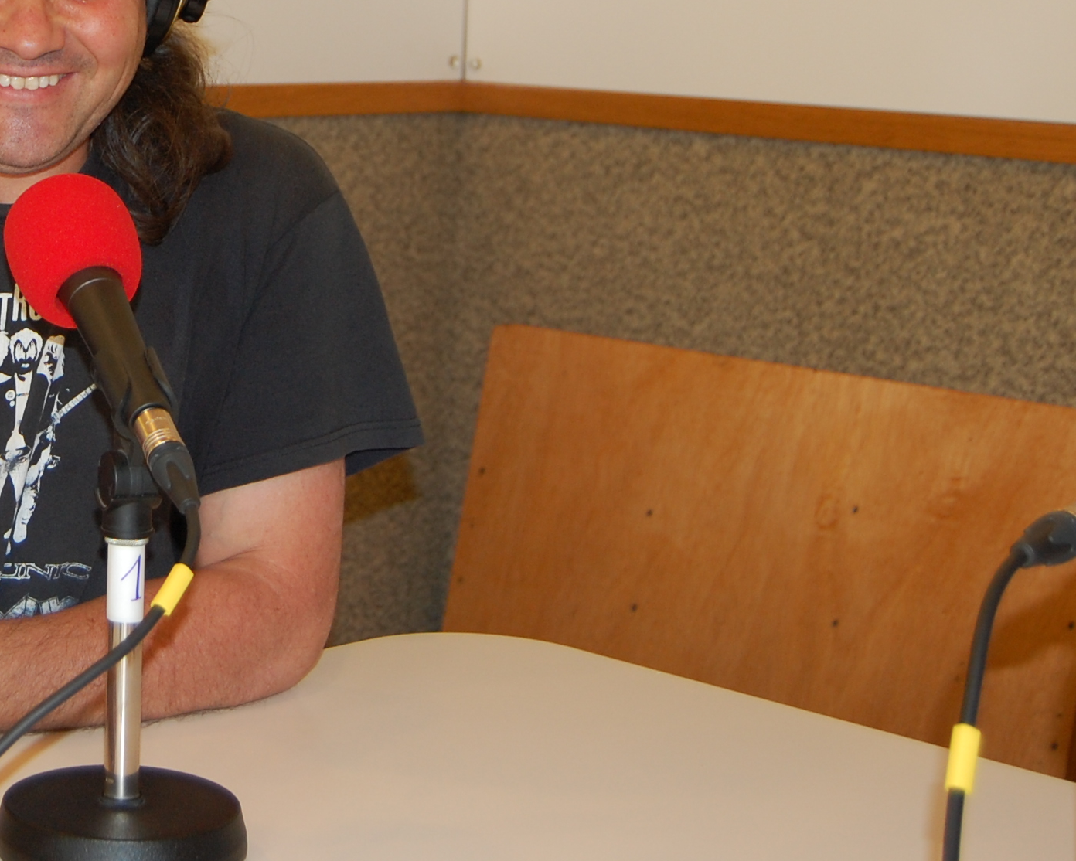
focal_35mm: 79
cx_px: 23
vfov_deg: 19.1
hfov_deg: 23.2
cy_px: 109
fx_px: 2516
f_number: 4
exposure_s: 1/60
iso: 400
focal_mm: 26
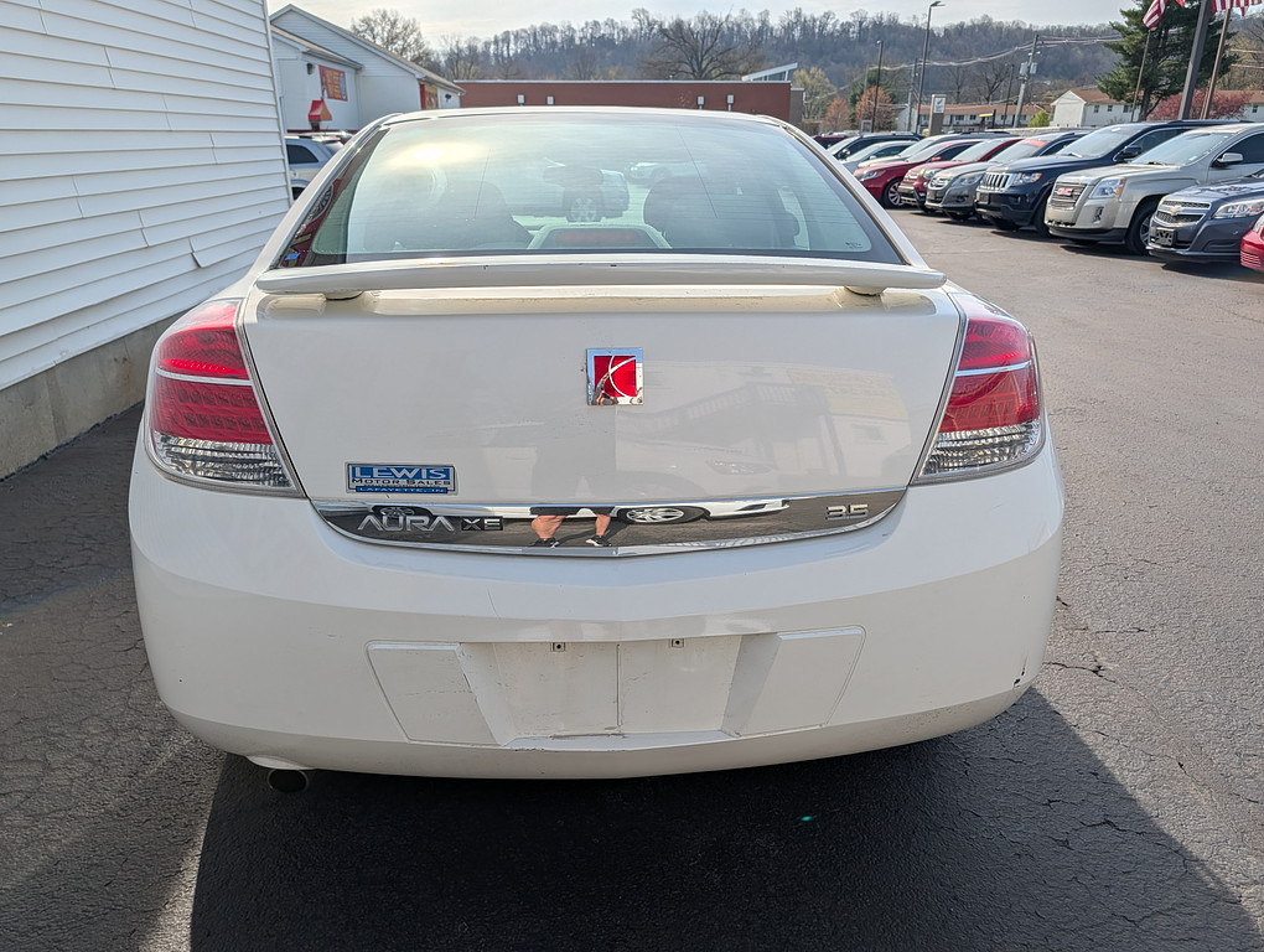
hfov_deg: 71.5
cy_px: 476
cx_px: 632
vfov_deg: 56.9
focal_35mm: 24
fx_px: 878
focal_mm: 6.9
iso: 25
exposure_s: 1/19608
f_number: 1.68
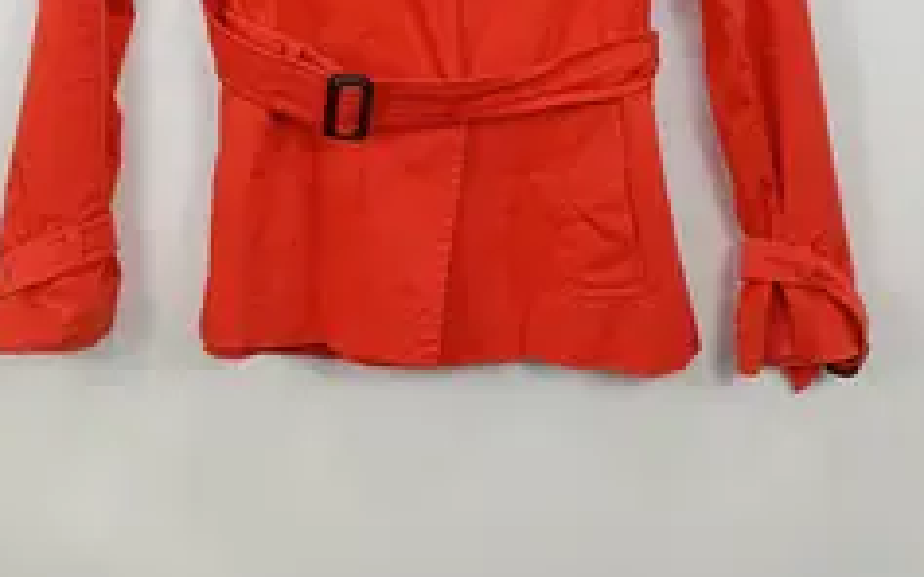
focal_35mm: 50
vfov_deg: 23.2
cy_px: -148
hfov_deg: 40.3
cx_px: 444
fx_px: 1259
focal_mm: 4.22
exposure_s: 1/100
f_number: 1.8
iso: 87
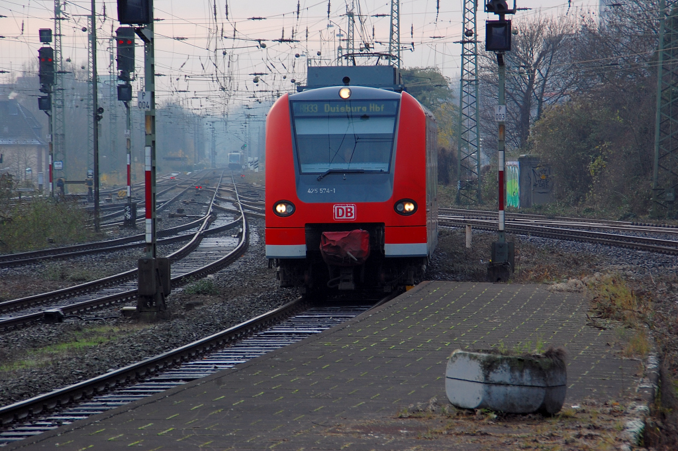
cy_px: 226
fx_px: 3528
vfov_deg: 7.3
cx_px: 339
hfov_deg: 11.0
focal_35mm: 188
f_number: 8
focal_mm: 125
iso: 200
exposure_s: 1/125
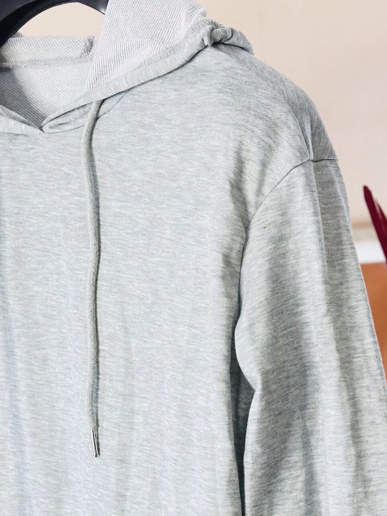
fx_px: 1431
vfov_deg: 20.1
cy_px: 456
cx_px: 119
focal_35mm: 96
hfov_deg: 15.4
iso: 125
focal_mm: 6.86
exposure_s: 1/50
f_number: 1.78
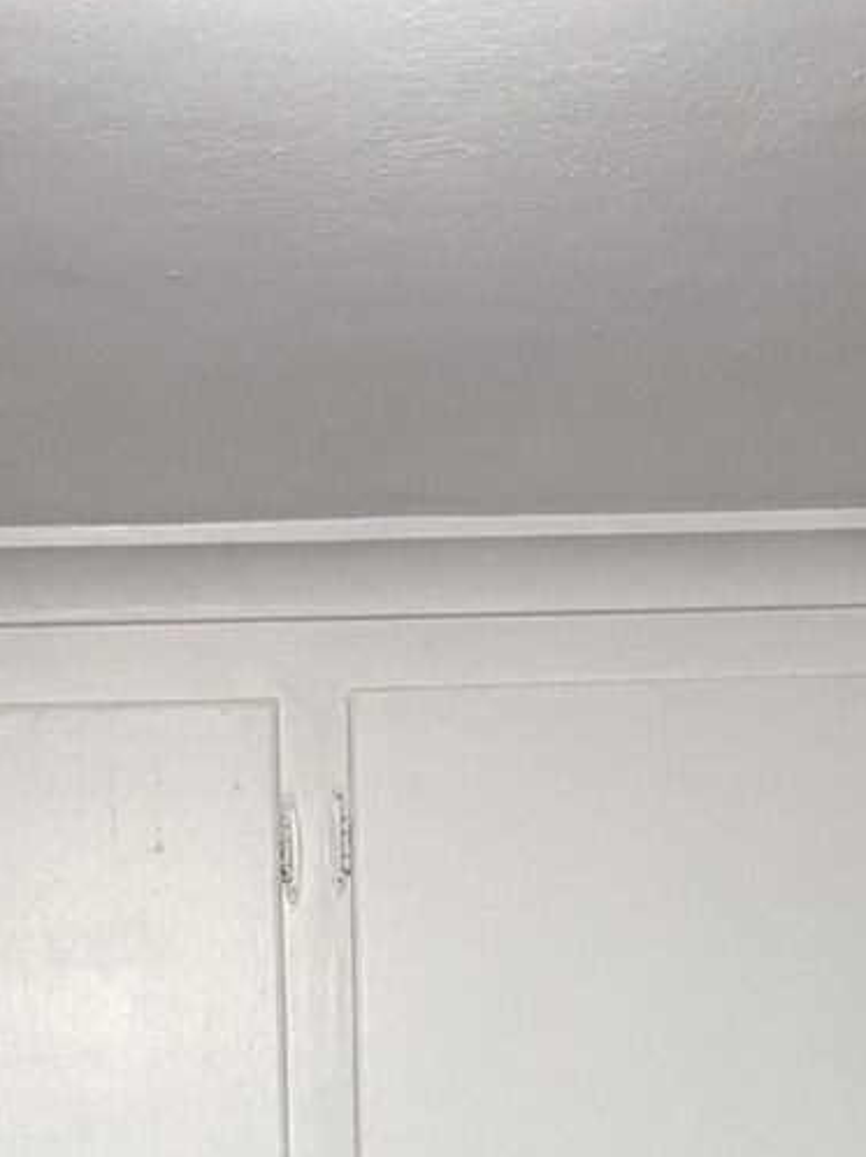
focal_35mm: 107
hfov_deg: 13.8
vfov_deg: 15.0
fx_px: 3572
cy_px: 2314
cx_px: 239
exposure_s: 1/60
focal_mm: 5.96
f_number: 1.6
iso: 125
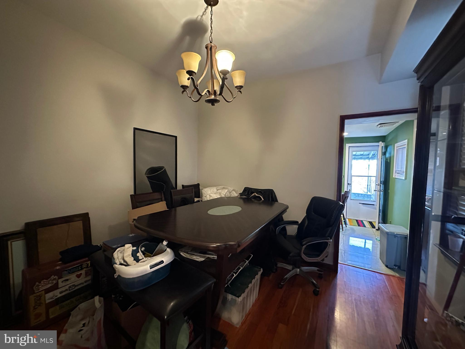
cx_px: 232
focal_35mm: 14
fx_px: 188
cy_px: 174
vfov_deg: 85.7
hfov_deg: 102.1
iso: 1250
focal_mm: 2.22
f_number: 2.2
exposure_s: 1/40
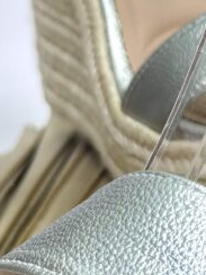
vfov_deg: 15.2
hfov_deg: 11.0
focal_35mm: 128
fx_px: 1016
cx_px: 333
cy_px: 9
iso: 32
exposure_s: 1/129
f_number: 1.6
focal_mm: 5.96
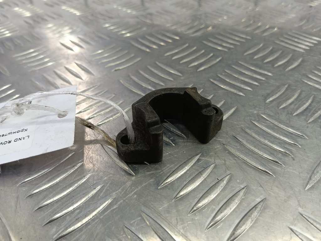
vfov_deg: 58.9
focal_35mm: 23
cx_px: 160
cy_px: 120
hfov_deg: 73.9
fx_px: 213
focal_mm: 4.11
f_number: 1.6
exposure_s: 1/50
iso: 113
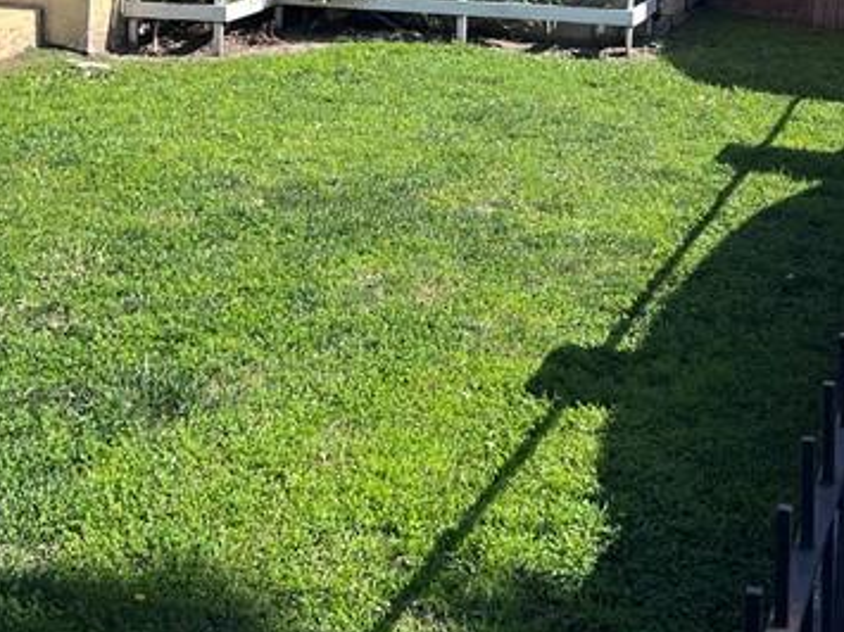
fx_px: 1828
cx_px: 504
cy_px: -143
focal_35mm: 75
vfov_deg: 18.5
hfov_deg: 26.0
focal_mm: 5.7
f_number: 1.5
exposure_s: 1/2695
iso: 50
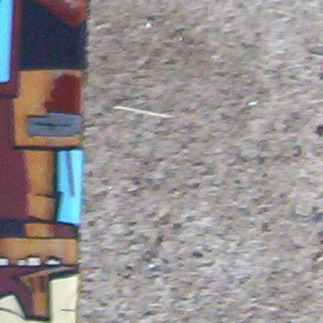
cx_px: -31
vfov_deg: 8.8
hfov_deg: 8.8
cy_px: -12
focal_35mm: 198
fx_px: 2090
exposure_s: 1/30
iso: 140
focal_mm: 5.54
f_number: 2.76
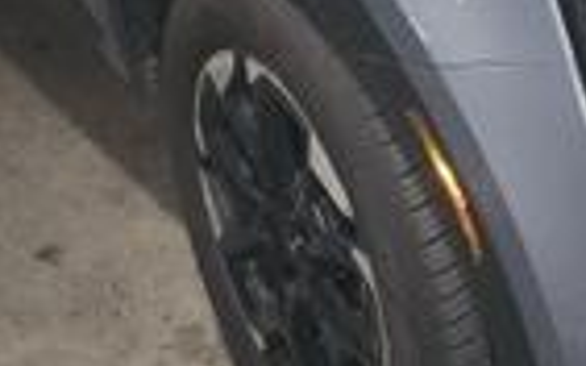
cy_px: -96
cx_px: 640
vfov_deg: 14.4
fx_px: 1389
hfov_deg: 22.5
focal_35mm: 87
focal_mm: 6.4
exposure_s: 1/17.2
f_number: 1.8
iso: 482
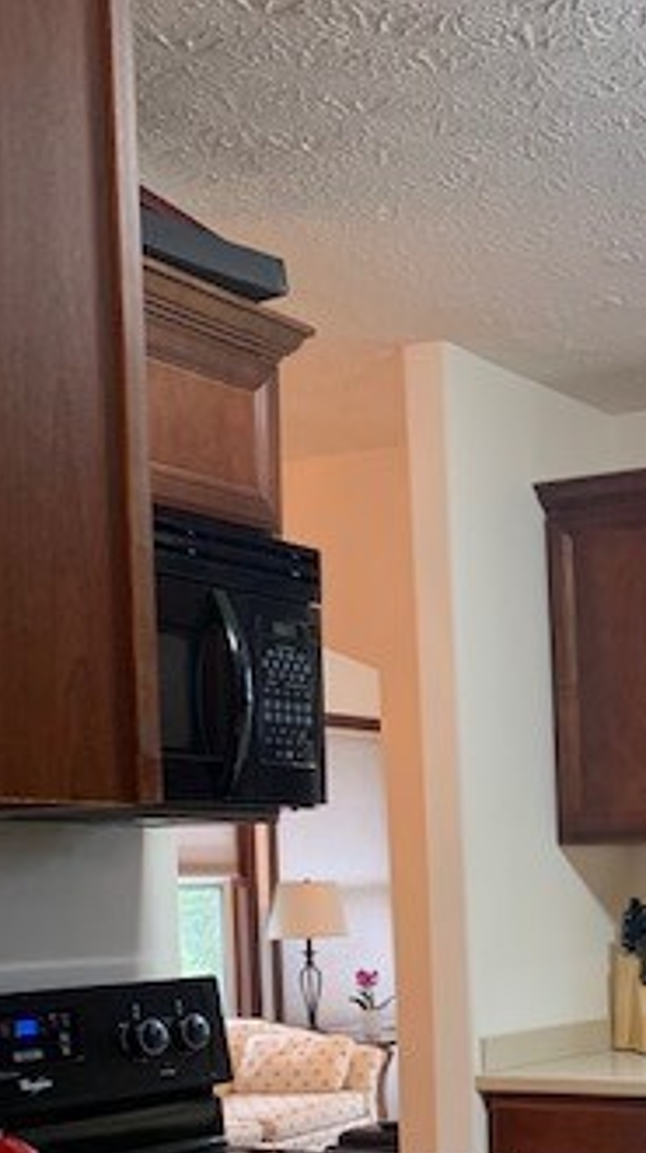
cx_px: 810
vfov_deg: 36.4
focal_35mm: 55
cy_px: 950
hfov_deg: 20.2
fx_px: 1679
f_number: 1.8
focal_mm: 4.25
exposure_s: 1/60
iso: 160
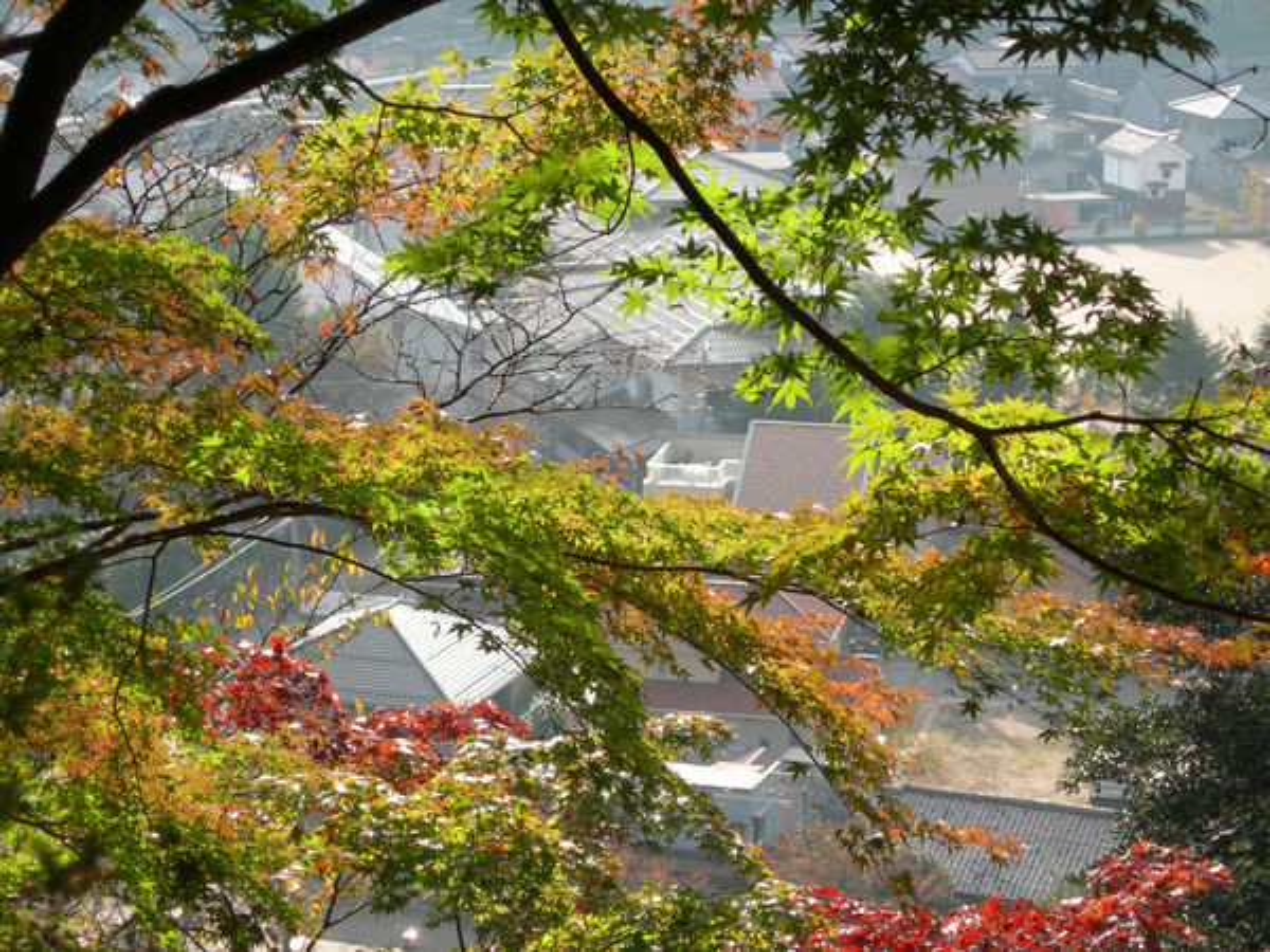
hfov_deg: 17.4
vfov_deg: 13.1
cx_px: 635
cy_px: 476
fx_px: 4146
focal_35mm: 113
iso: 50
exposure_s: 1/182
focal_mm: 23.4
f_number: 4.9
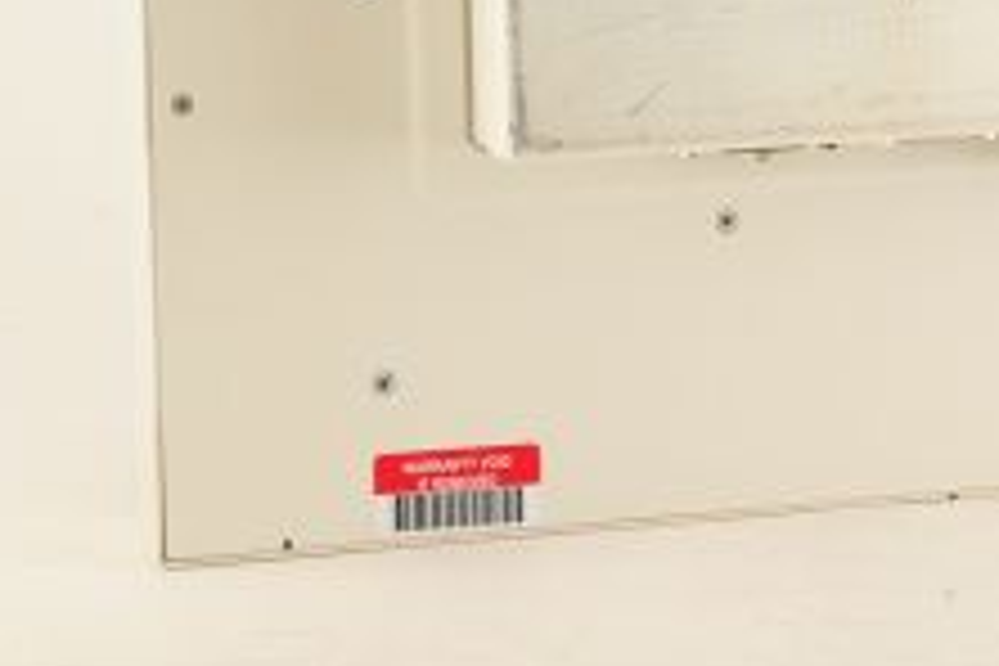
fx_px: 3746
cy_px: -205
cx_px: 1012
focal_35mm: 135
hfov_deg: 14.9
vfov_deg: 10.0
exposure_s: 1/125
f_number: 14
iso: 1600
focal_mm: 50
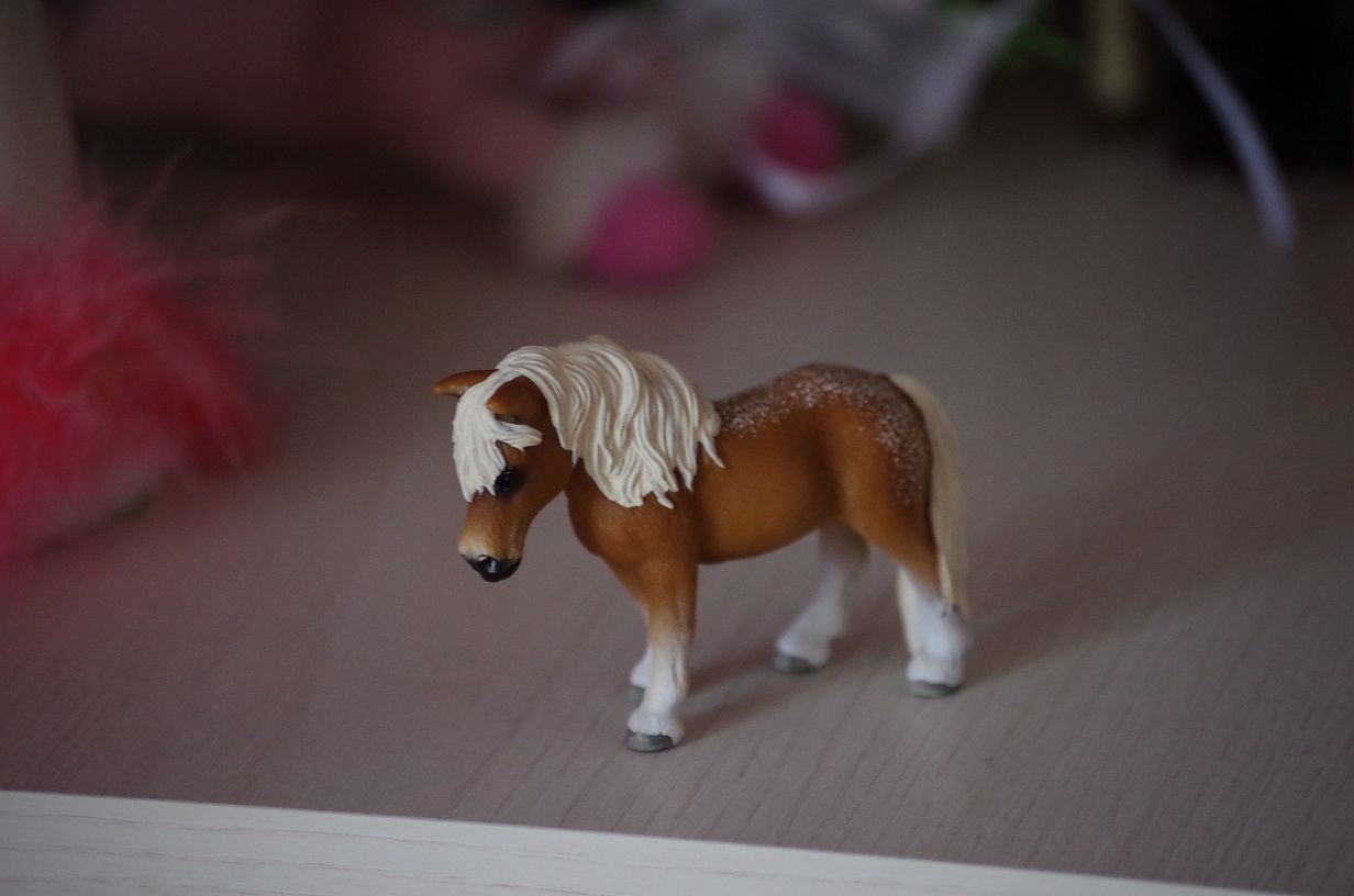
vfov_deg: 6.6
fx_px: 7769
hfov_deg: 10.0
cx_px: 677
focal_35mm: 207
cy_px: 448
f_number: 5.6
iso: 1600
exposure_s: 1/50
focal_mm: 137.5
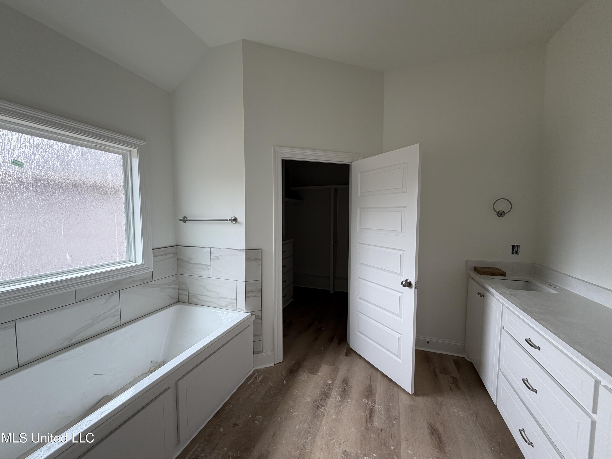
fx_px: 248
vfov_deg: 85.7
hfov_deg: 102.1
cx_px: 306
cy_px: 230
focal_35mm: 14
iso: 100
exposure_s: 1/121
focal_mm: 2.22
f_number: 2.2
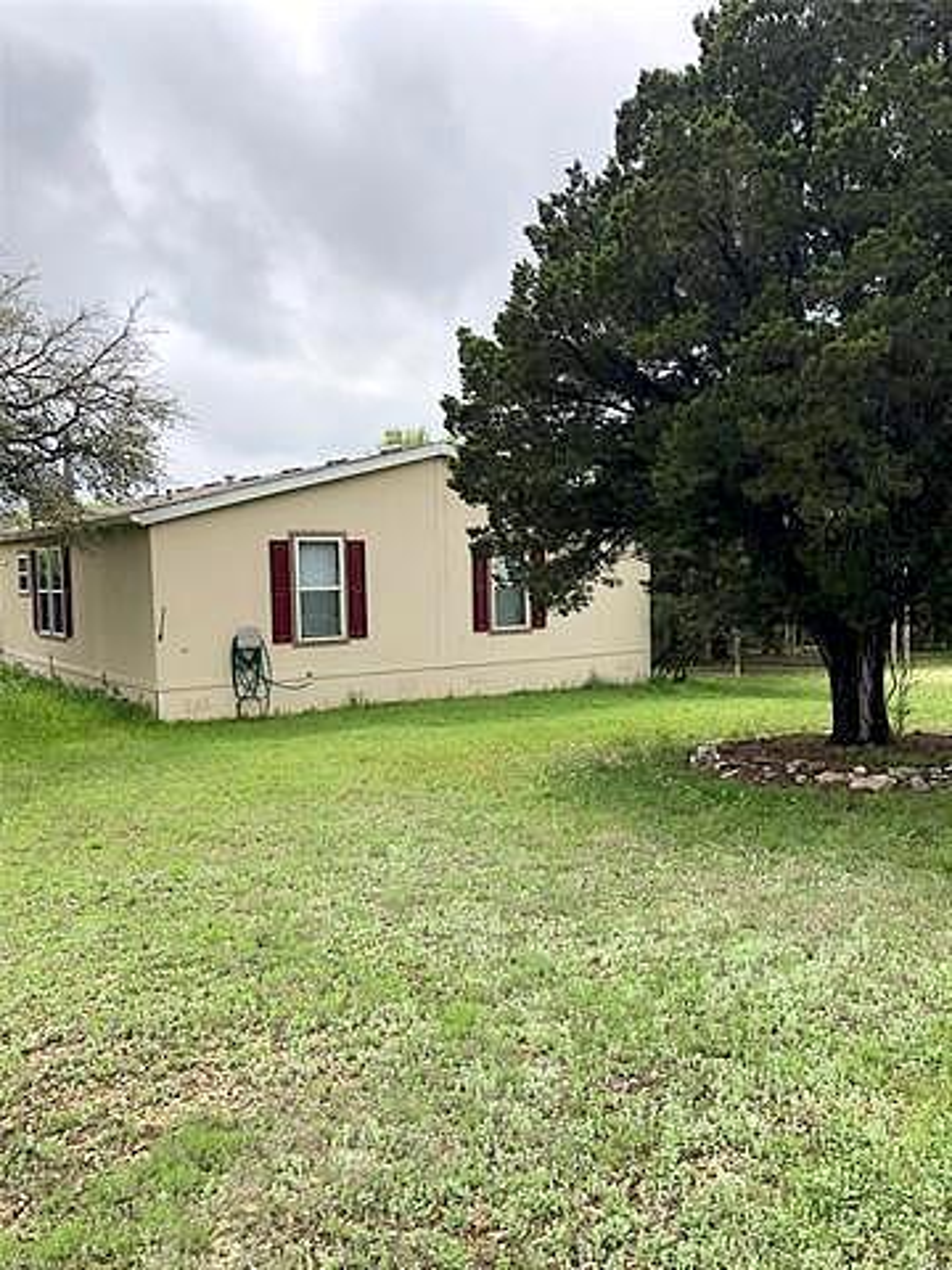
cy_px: 635
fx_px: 1027
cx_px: 476
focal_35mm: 28
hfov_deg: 49.7
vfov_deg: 63.4
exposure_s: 1/1946
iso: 20
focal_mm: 3.99
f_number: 1.8
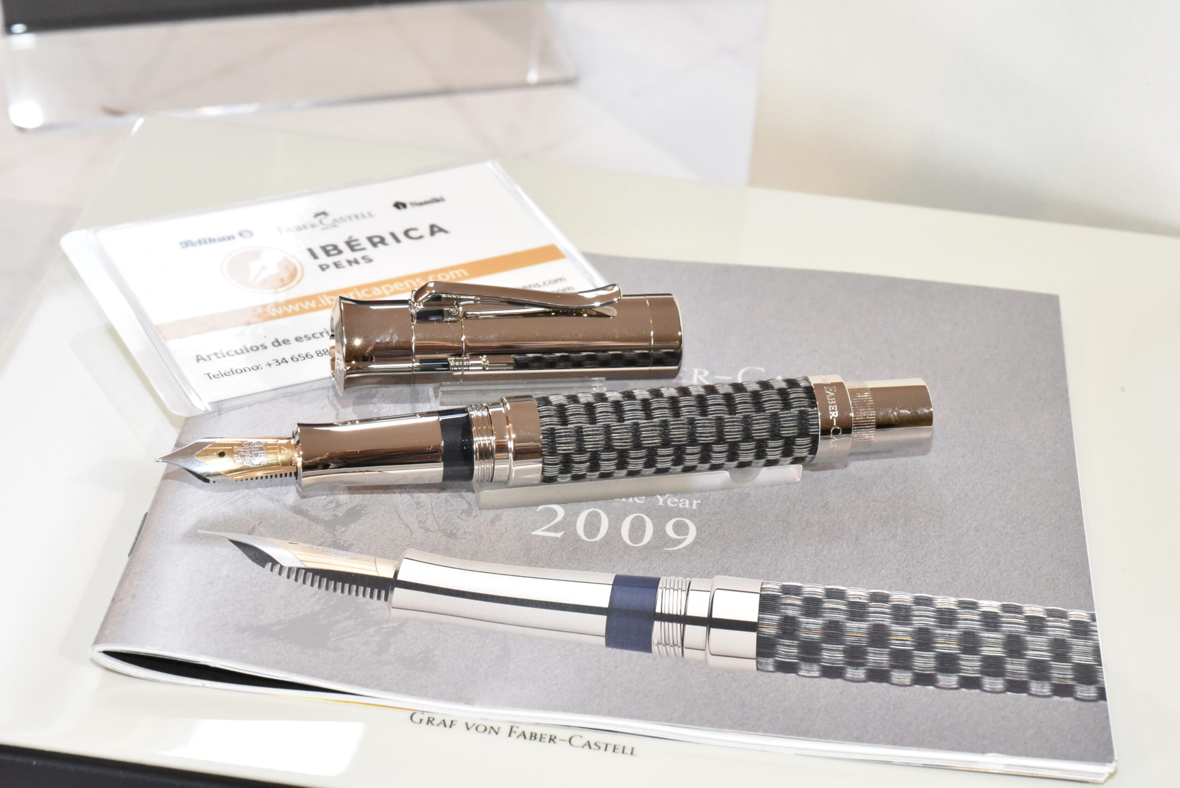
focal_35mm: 60
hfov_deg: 33.4
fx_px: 1967
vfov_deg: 22.6
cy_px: 394
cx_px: 590
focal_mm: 60
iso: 12800
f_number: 20
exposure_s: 1/50
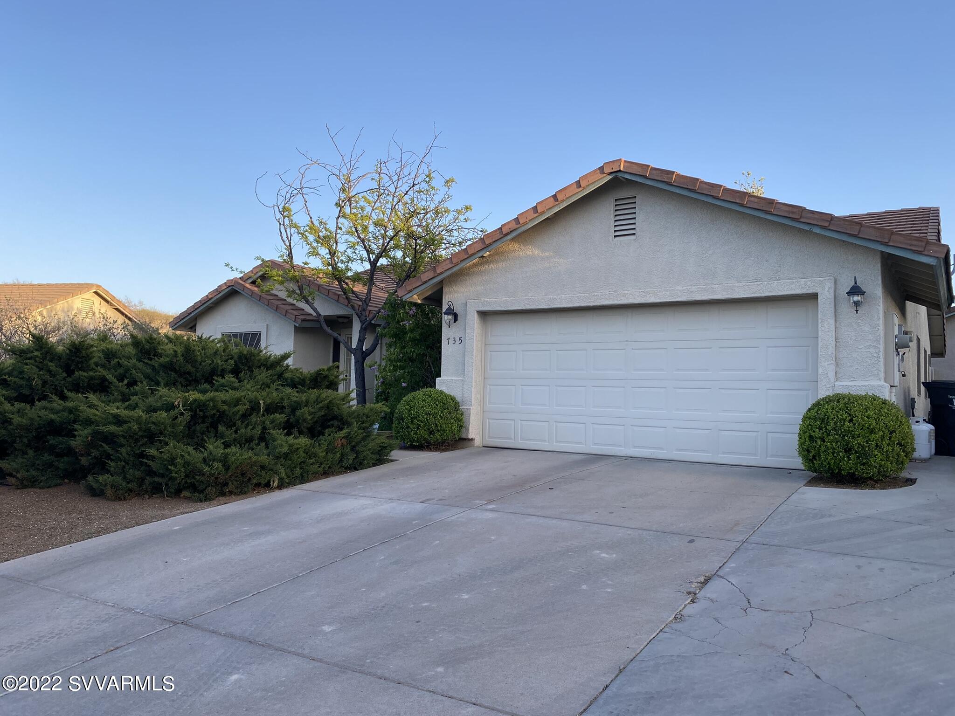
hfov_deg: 67.3
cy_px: 358
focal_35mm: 26
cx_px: 478
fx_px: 717
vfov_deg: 53.1
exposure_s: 1/531
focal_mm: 4.25
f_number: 1.8
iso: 32
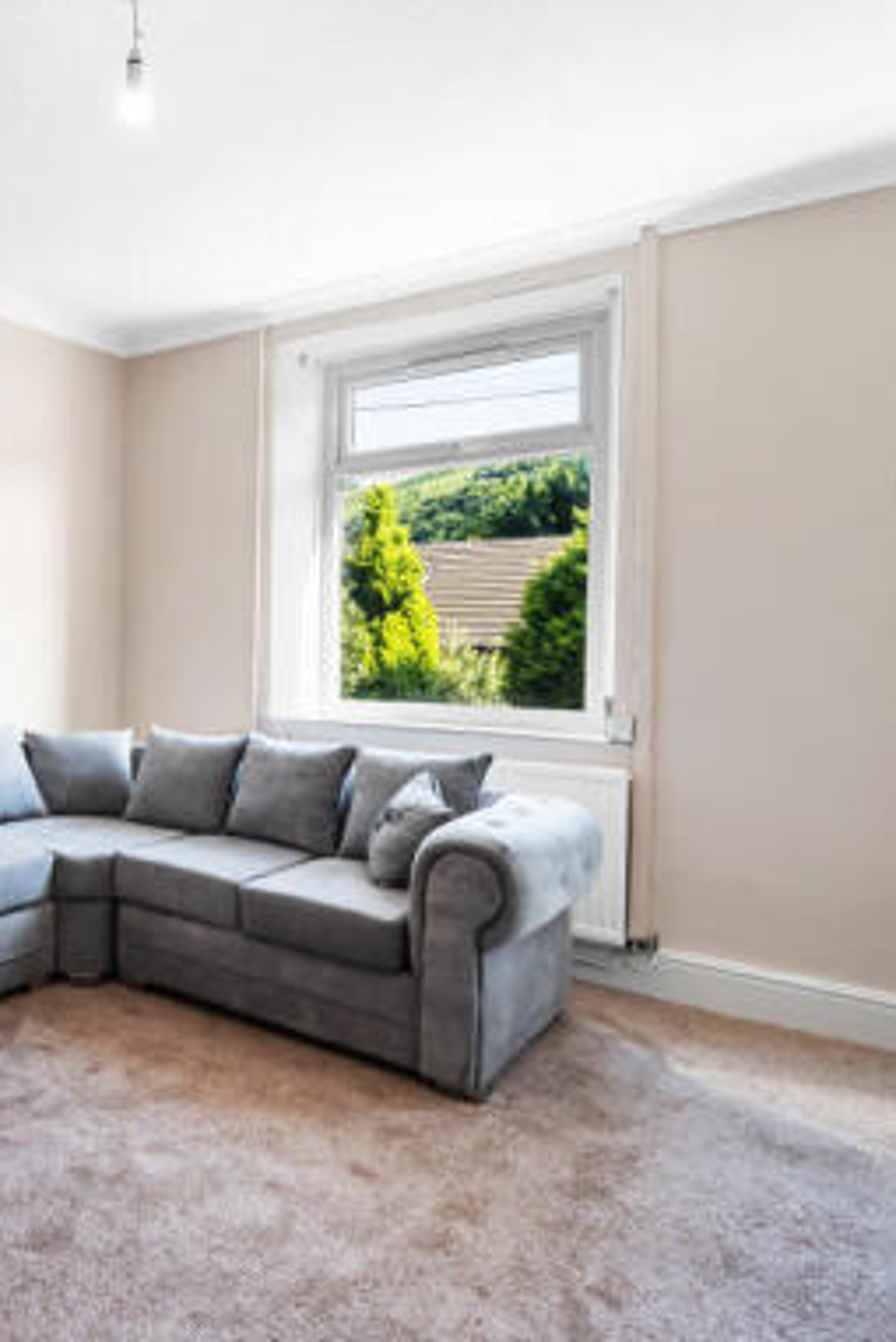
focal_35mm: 24
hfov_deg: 47.1
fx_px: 895
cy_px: 648
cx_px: 69
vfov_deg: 73.7
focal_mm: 14
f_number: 8
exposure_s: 1/320
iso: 400
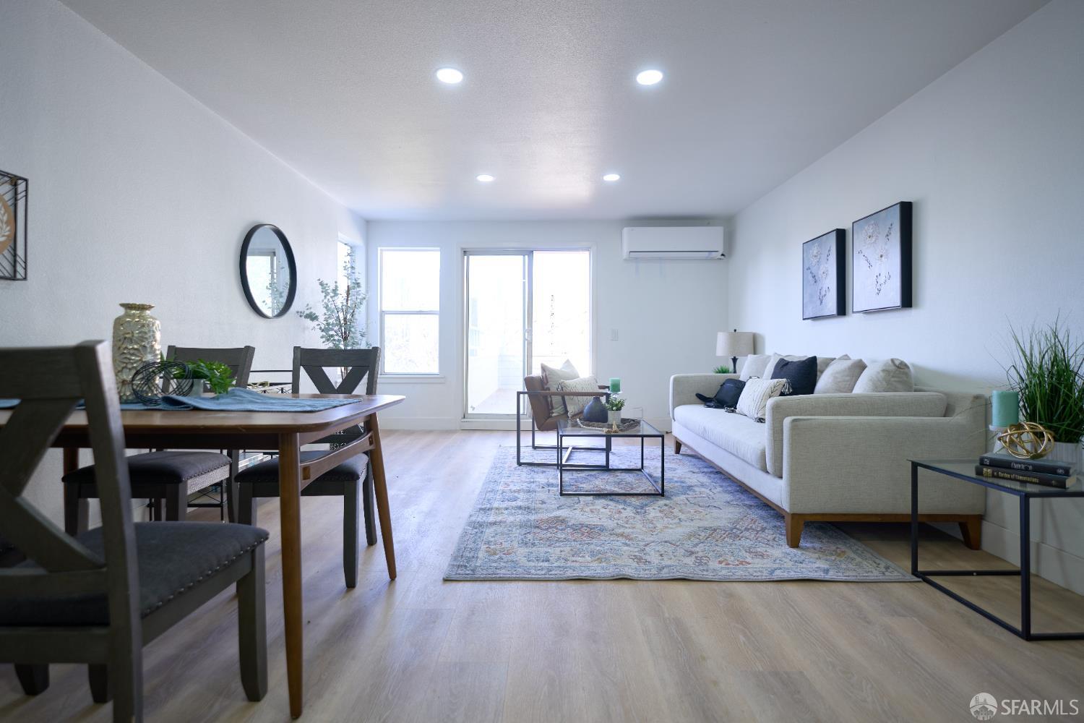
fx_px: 482
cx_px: 542
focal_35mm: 16
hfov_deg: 96.7
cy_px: 362
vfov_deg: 73.7
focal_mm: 16
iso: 100
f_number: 2.8
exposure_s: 1/60
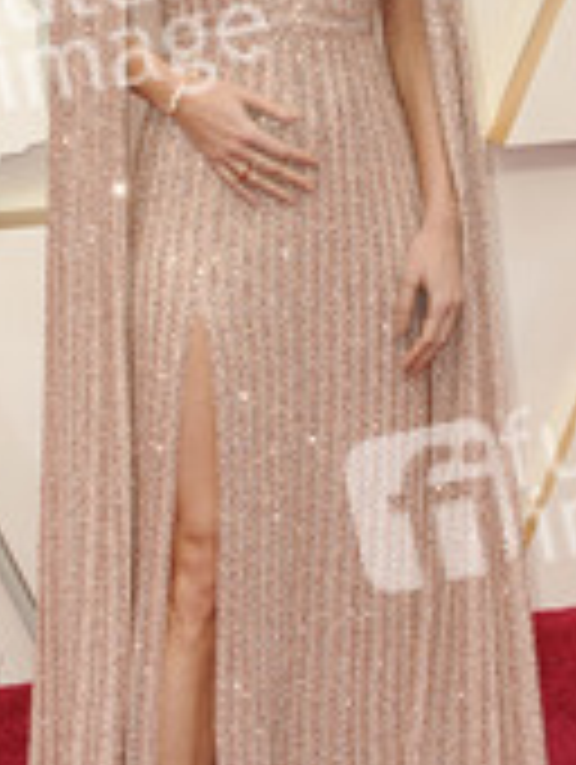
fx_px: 3098
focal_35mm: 140
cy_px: 261
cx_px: 169
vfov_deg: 14.1
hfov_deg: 10.6
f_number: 8
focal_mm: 62
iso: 1250
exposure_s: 1/200
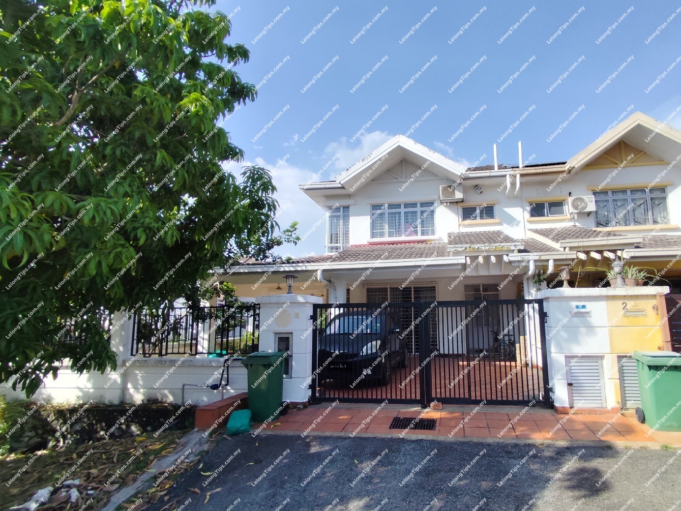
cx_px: 340
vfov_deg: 78.1
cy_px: 256
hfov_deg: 94.5
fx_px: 315
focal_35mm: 16
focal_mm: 1.65
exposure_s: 1/1648
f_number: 2.2
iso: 50
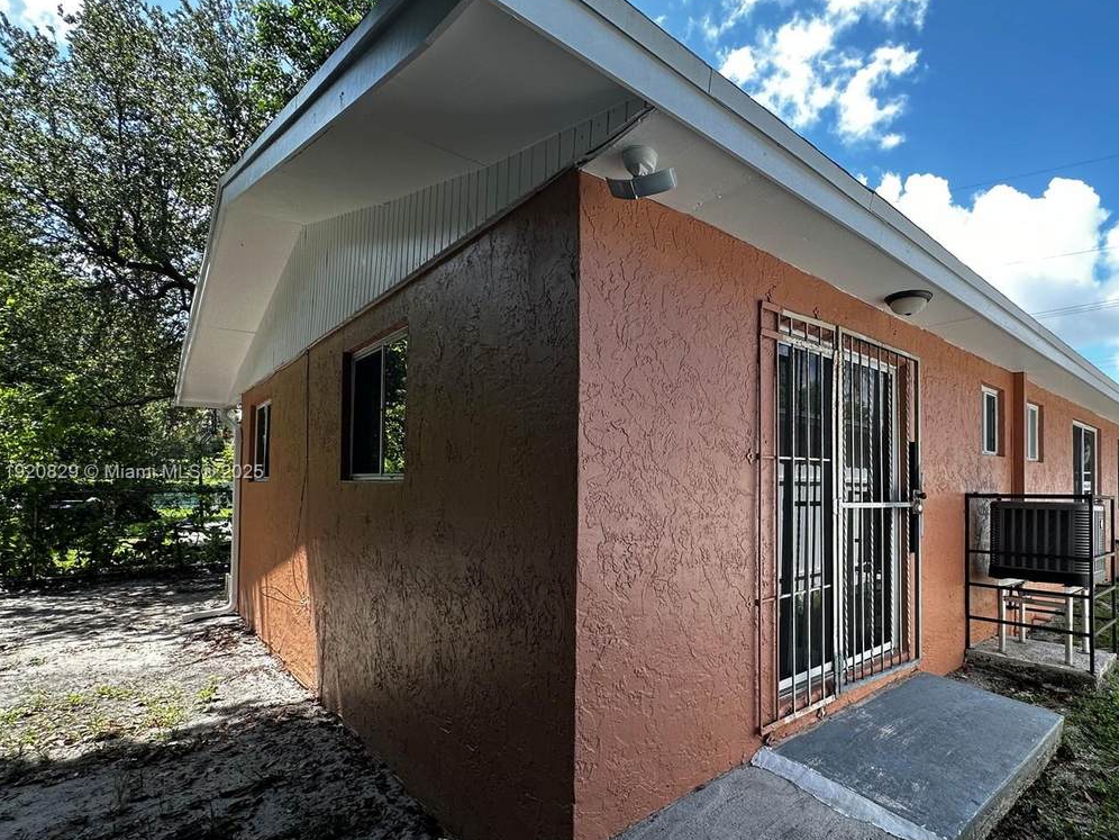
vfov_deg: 71.3
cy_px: 473
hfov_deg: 86.1
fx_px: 582
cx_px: 695
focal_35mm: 18
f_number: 2.2
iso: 40
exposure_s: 1/281
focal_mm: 2.22
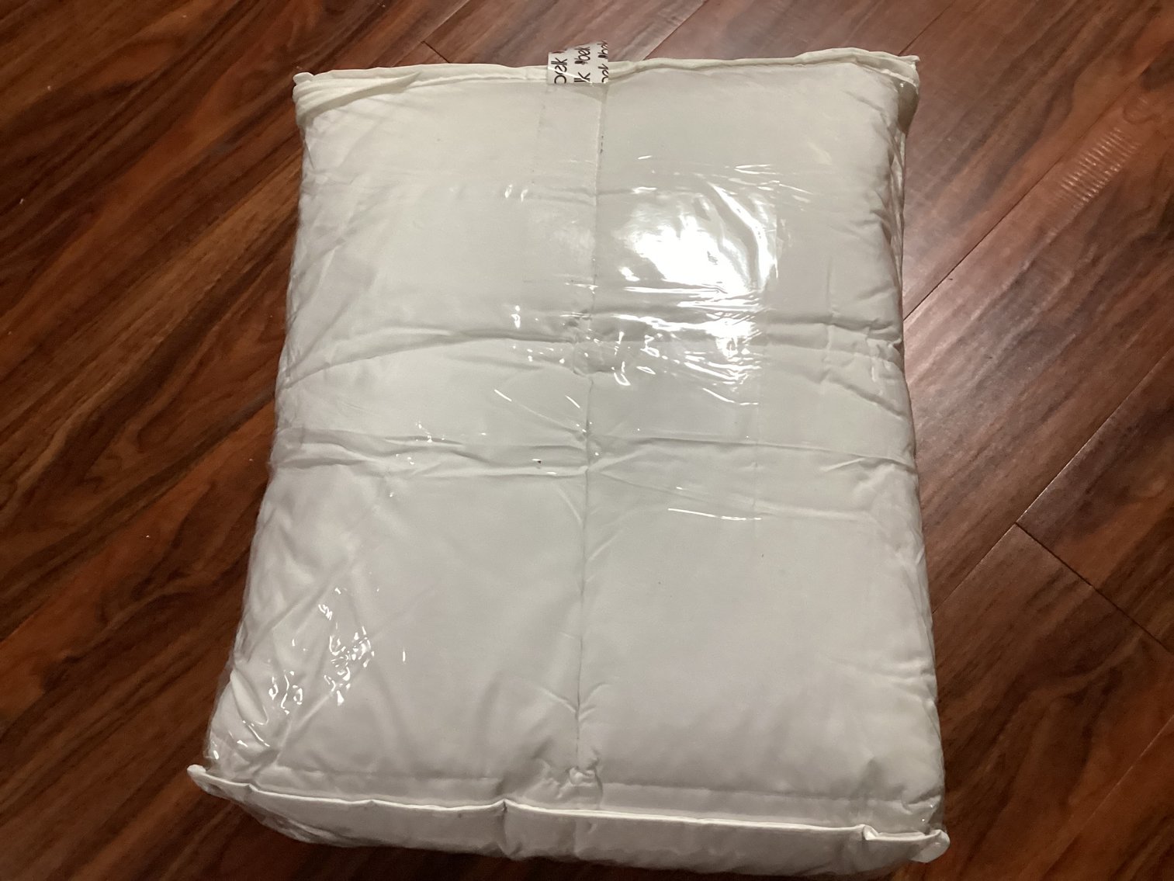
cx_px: 587
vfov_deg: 45.4
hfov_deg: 58.3
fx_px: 1051
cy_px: 440
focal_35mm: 31
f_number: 2.4
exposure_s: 1/60
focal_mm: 3.3
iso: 320
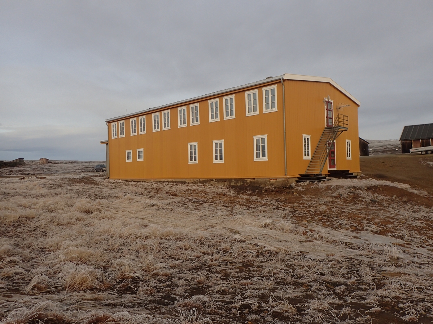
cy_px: 162
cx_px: 216
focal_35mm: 25
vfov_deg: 54.9
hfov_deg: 69.4
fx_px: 313
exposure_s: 1/400
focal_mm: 4.5
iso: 100
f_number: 2.8
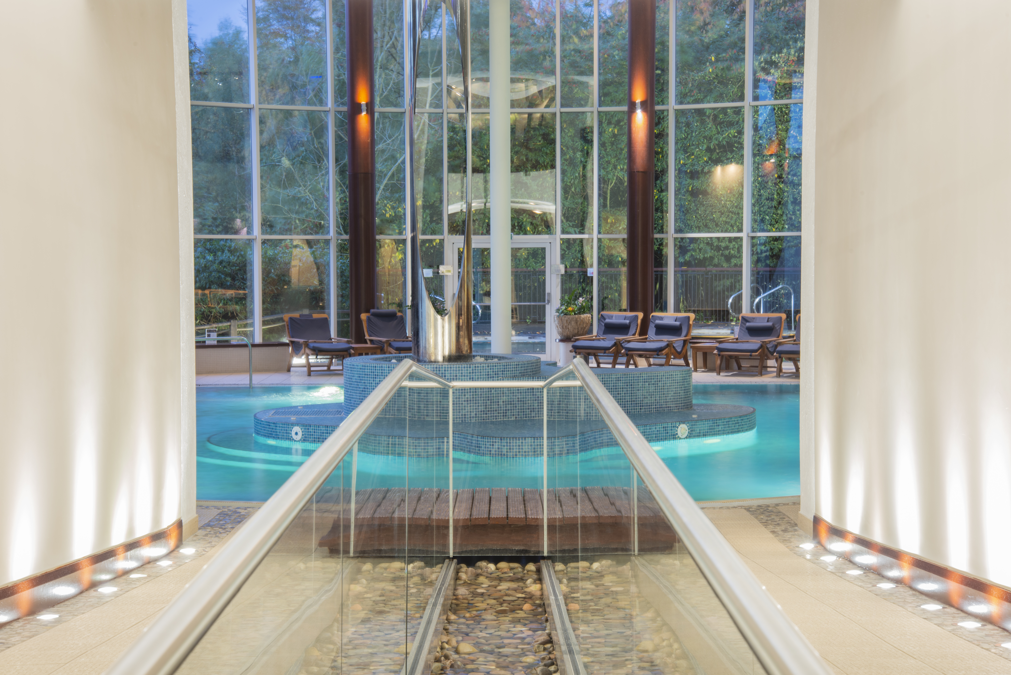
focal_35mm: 65
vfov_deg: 20.9
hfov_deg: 31.0
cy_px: 338
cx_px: 506
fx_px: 1826
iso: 160
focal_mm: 65
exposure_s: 10
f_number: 14
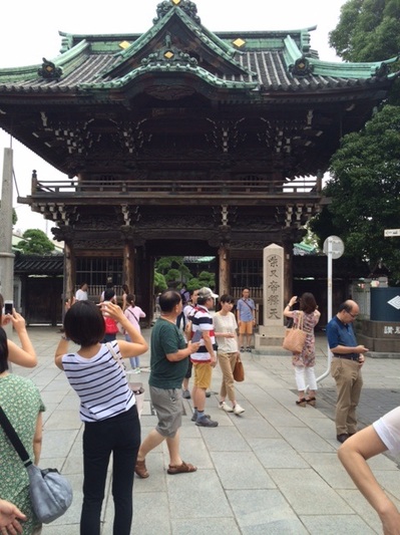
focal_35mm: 30
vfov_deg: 60.0
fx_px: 463
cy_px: 268
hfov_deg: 46.7
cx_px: 200
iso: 32
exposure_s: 1/432
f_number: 2.2
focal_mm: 4.12
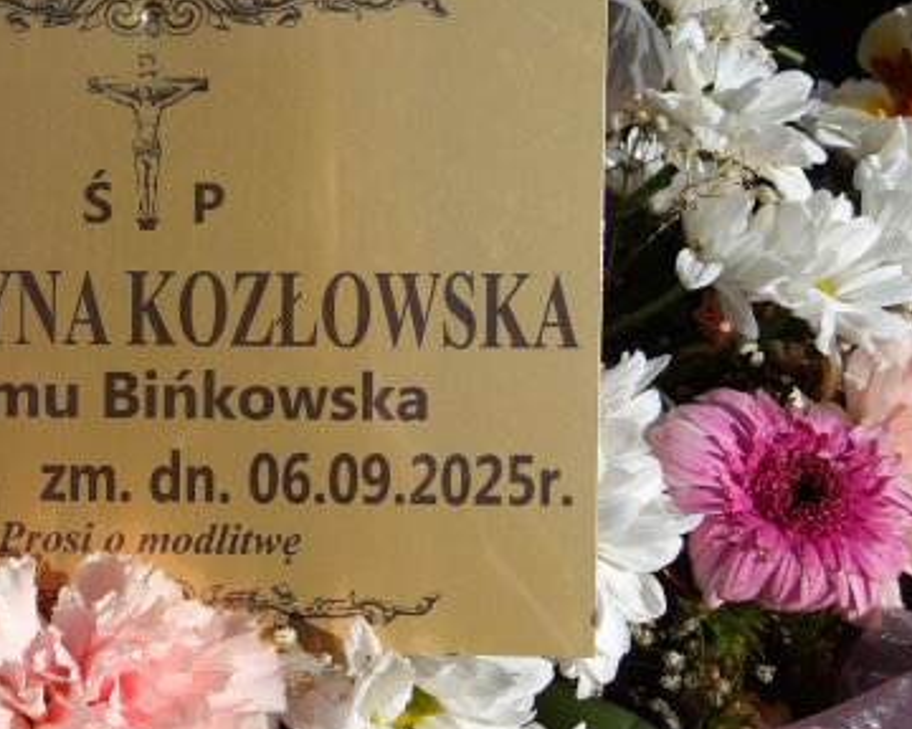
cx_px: 111
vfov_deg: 25.8
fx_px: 1593
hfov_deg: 30.7
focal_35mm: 59
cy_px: 392
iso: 100
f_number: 11.6
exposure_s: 1/218
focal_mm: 6.1
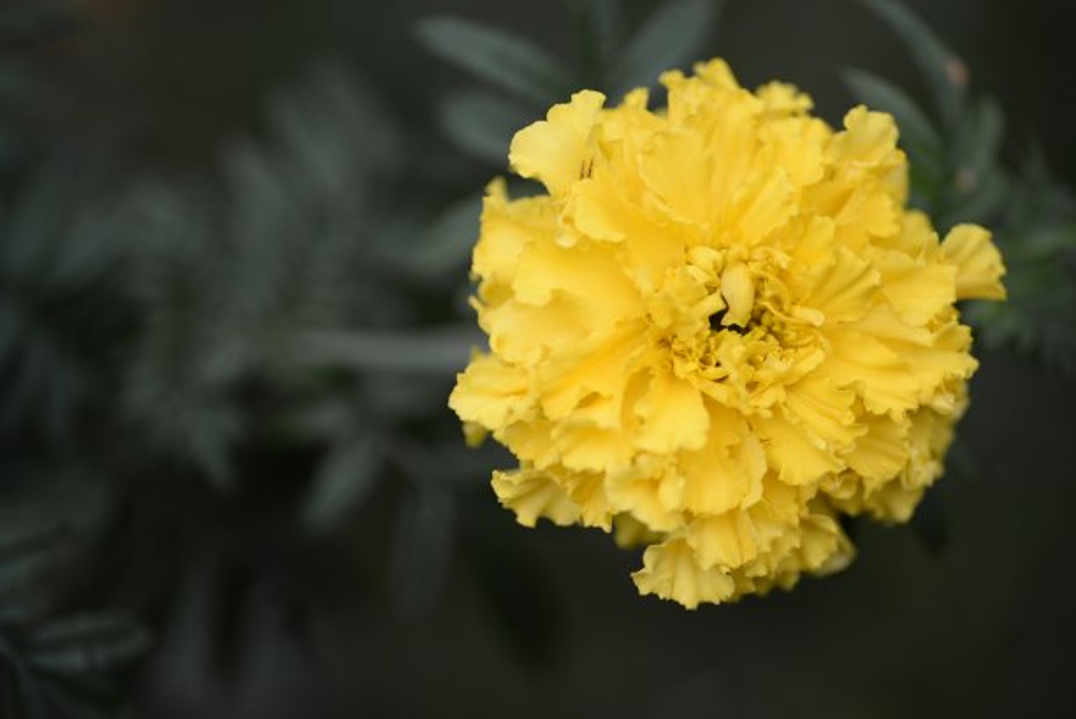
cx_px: 538
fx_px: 2752
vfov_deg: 14.9
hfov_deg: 22.1
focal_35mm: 92
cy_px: 360
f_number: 2.8
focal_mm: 92
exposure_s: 1/250
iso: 100
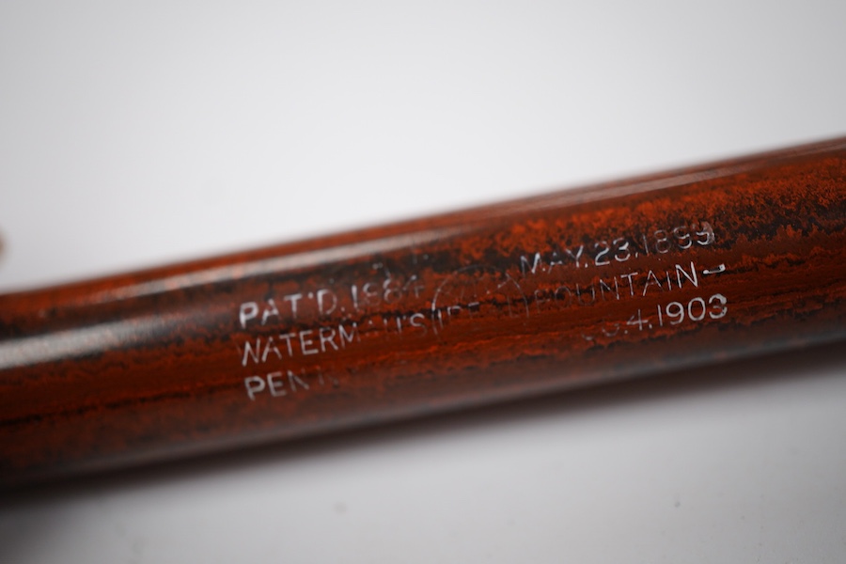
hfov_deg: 43.6
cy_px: 282
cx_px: 423
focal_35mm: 45
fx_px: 1057
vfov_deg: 29.9
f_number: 5
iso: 500
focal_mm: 30
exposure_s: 1/125
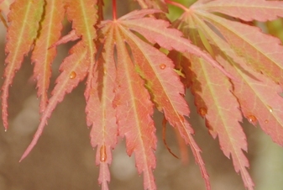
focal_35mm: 251
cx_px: 72
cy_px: -60
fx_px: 1973
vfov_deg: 5.5
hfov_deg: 8.2
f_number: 7.1
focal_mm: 55
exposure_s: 1/200
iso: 100
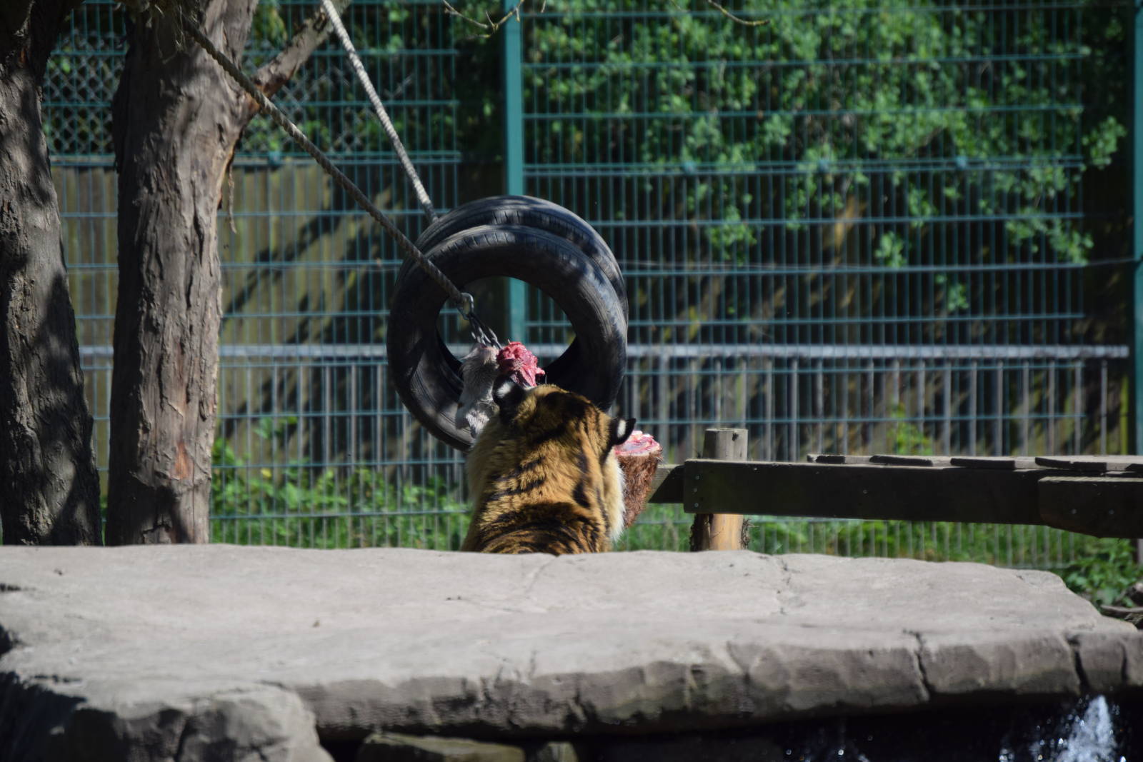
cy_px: 381
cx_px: 572
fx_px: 9525
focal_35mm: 300
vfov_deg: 4.6
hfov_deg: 6.9
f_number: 5.6
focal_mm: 200
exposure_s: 1/1250
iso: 400
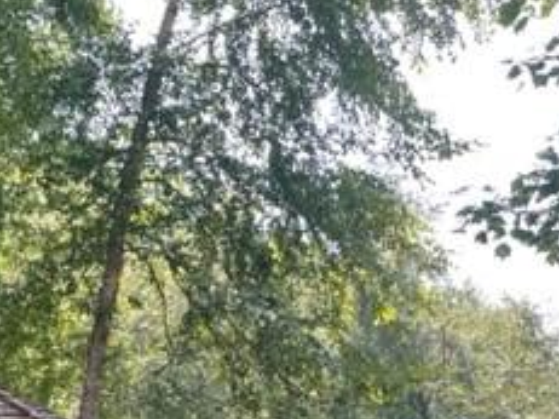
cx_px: -10
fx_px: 1162
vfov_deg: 19.0
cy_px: 540
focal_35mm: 72
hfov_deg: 25.6
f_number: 1.6
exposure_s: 1/202
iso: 32
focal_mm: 4.2
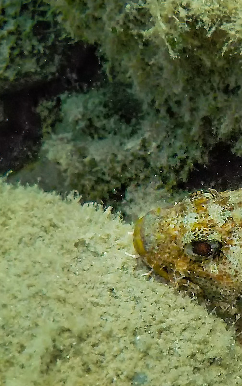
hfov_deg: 13.4
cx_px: 298
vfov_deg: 21.7
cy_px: 283
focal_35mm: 95
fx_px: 1002
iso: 125
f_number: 3.3
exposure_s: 1/640
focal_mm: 4.1
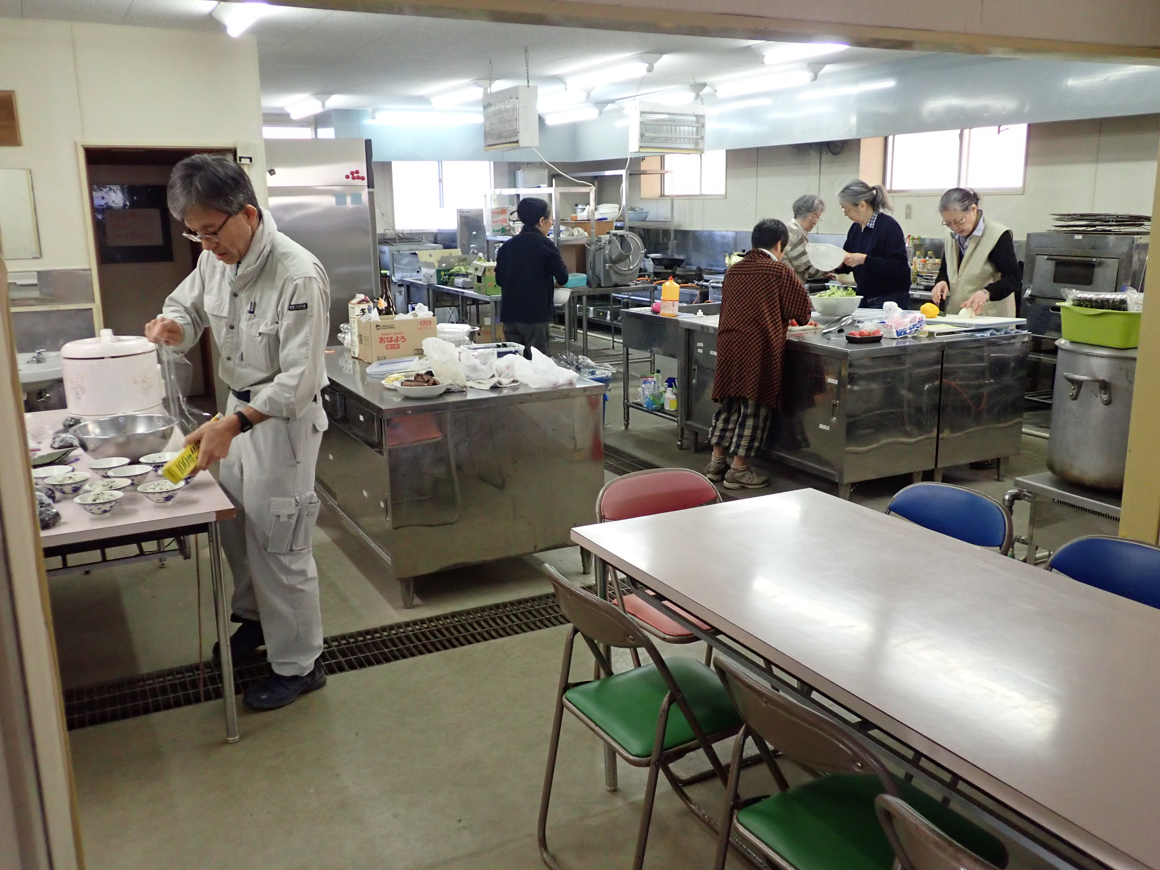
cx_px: 580
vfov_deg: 46.8
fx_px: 1005
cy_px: 435
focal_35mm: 30
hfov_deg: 60.0
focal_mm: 5.5
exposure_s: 1/80
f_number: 2.3
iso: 500
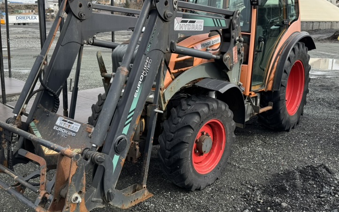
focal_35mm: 36
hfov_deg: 53.8
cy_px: 83
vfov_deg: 35.2
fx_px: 332
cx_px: 143
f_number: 1.78
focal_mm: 6.76
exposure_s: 1/1488
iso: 80
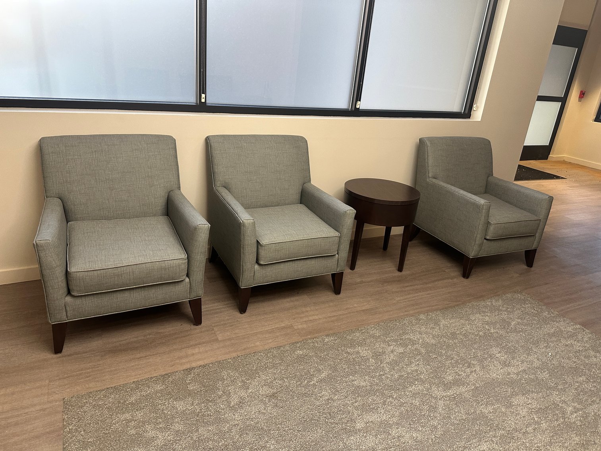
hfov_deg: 71.6
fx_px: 417
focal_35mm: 24
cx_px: 300
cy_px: 226
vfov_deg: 56.8
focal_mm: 6.86
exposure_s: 1/60
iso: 250
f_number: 1.78
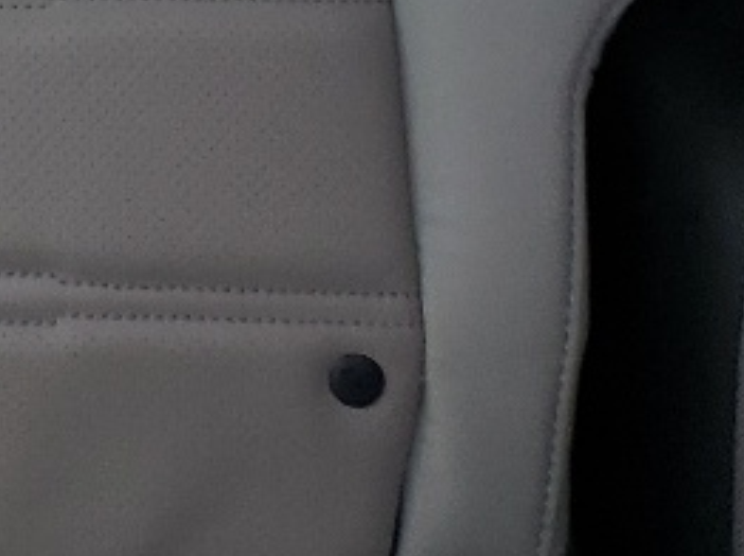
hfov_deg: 10.3
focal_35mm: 159
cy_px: -1038
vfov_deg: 8.1
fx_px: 3414
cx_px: -1196
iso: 68
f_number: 1.5
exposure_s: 1/120
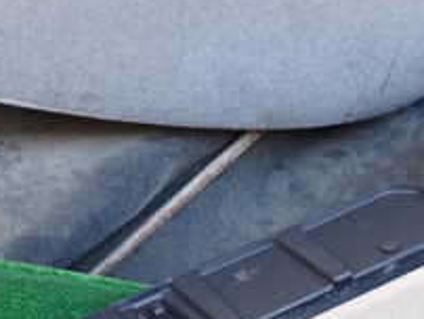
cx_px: 97
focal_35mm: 89
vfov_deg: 15.7
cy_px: 428
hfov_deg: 21.8
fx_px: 1091
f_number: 2.3
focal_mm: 5.4
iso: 160
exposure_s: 1/60
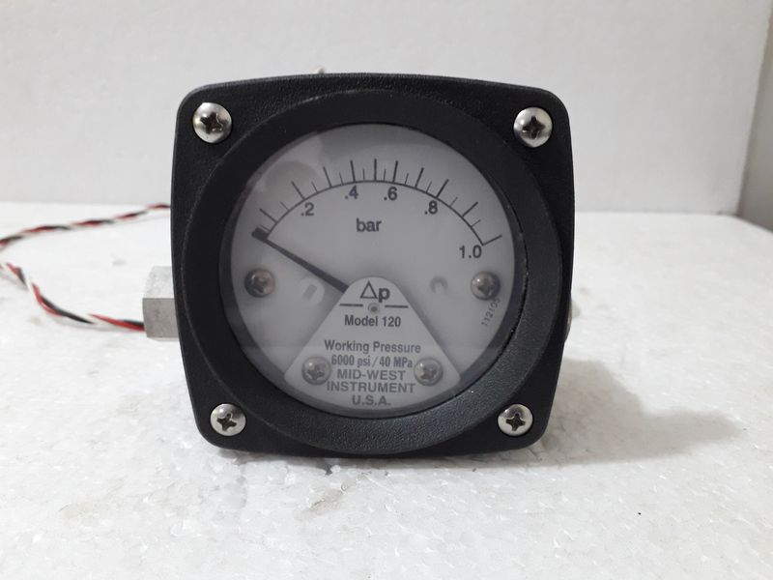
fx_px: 603
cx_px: 386
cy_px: 290
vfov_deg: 51.4
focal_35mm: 27
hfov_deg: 65.3
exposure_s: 1/25
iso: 200
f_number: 1.9
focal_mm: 3.6
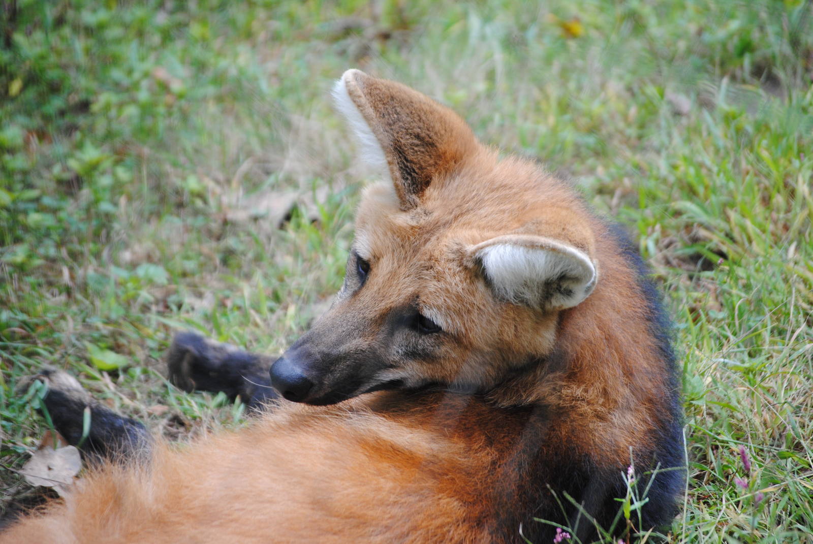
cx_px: 406
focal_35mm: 202
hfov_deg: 10.1
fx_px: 4578
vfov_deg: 6.8
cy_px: 272
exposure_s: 1/200
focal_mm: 135
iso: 400
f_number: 5
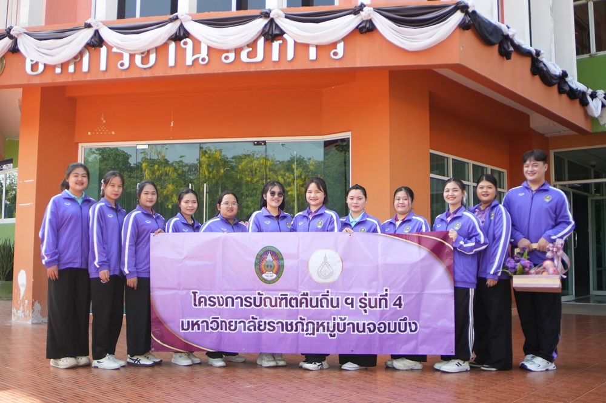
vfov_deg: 13.0
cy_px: 202
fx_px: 1767
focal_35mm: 105
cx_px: 303
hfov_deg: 19.5
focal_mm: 70
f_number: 3.2
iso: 1250
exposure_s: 1/6400
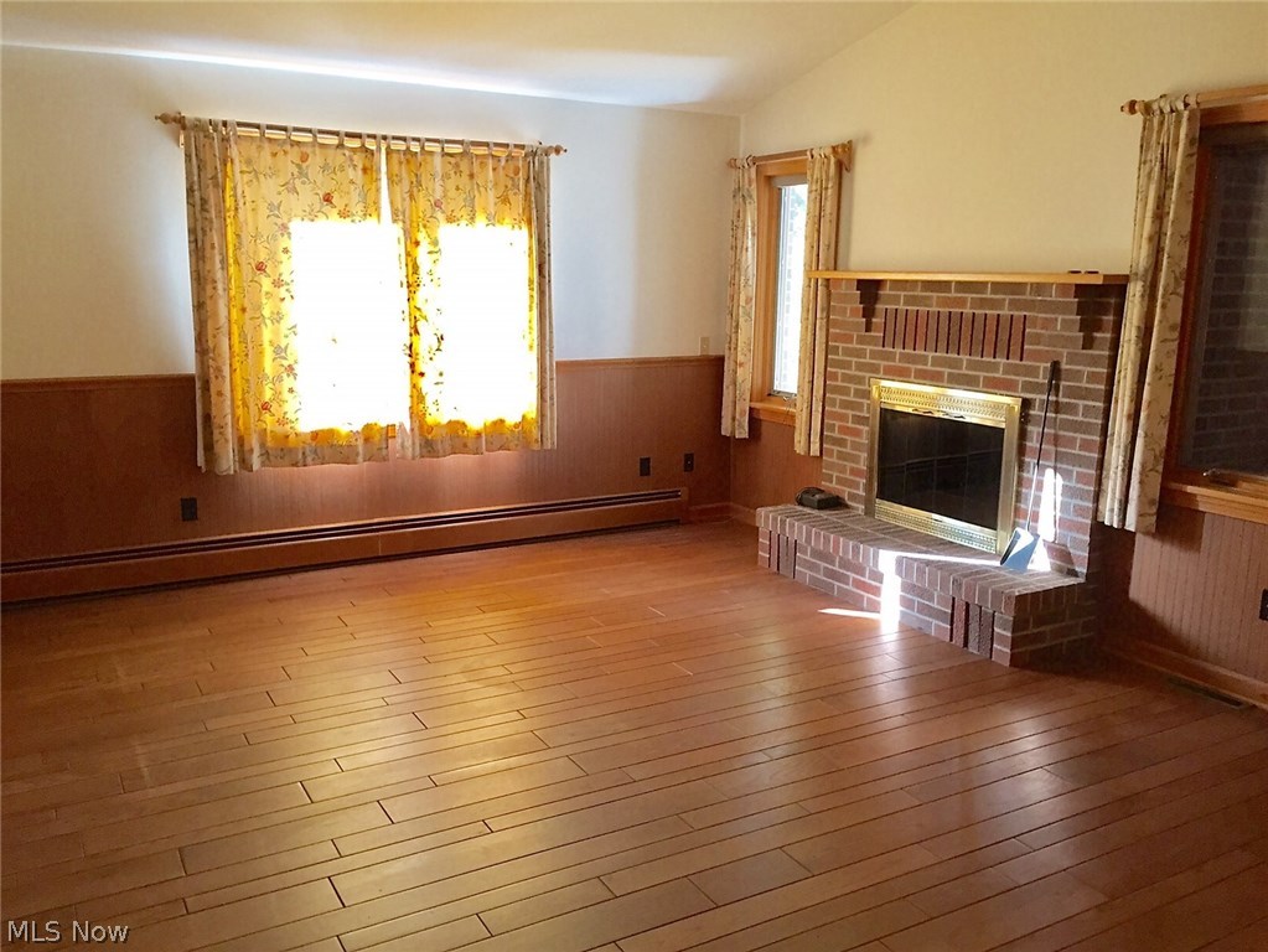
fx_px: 1063
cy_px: 476
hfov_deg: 61.6
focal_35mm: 29
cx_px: 634
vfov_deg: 48.3
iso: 100
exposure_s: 1/30
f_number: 2.2
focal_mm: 4.15
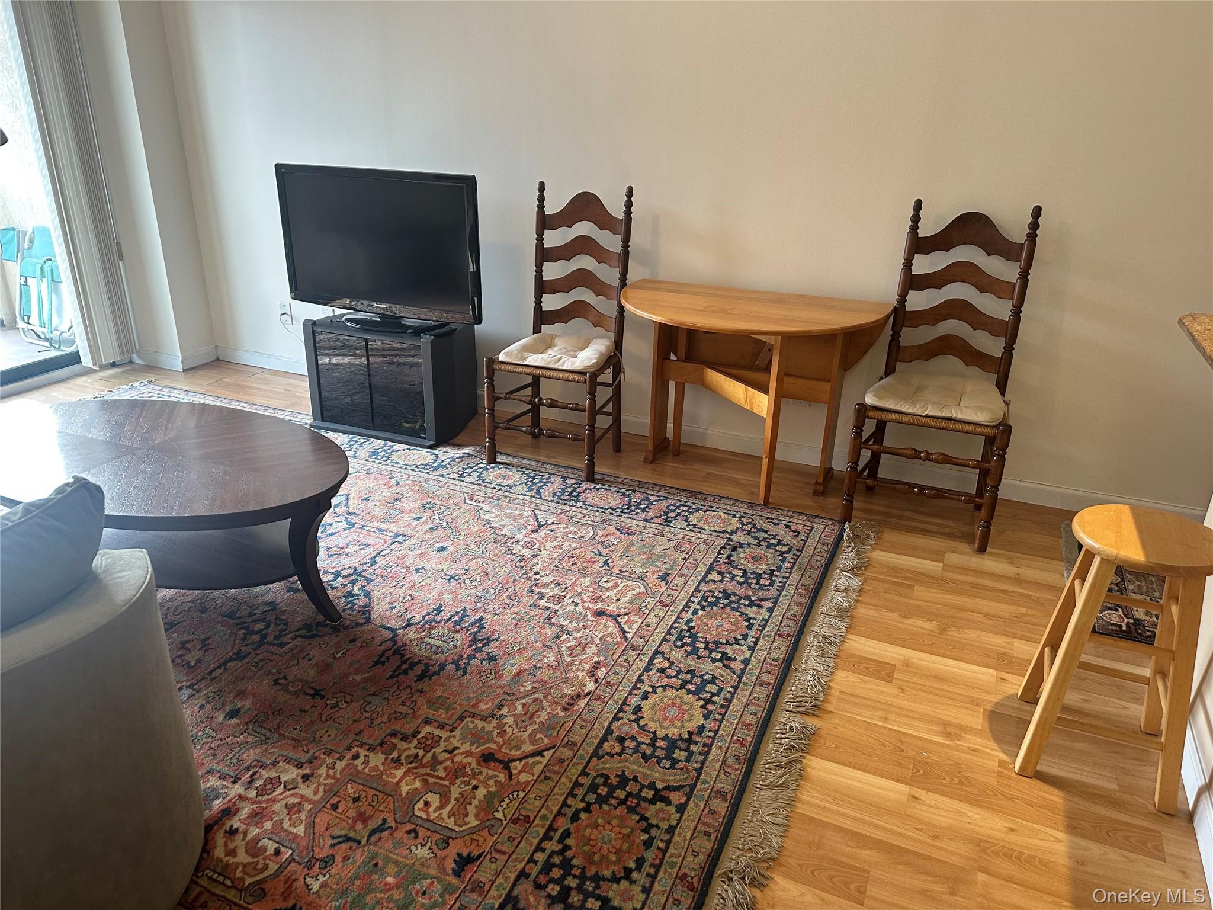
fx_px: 841
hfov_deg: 71.6
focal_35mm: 24
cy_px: 455
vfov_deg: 56.8
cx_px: 606
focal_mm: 6.86
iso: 200
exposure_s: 1/120
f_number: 1.78
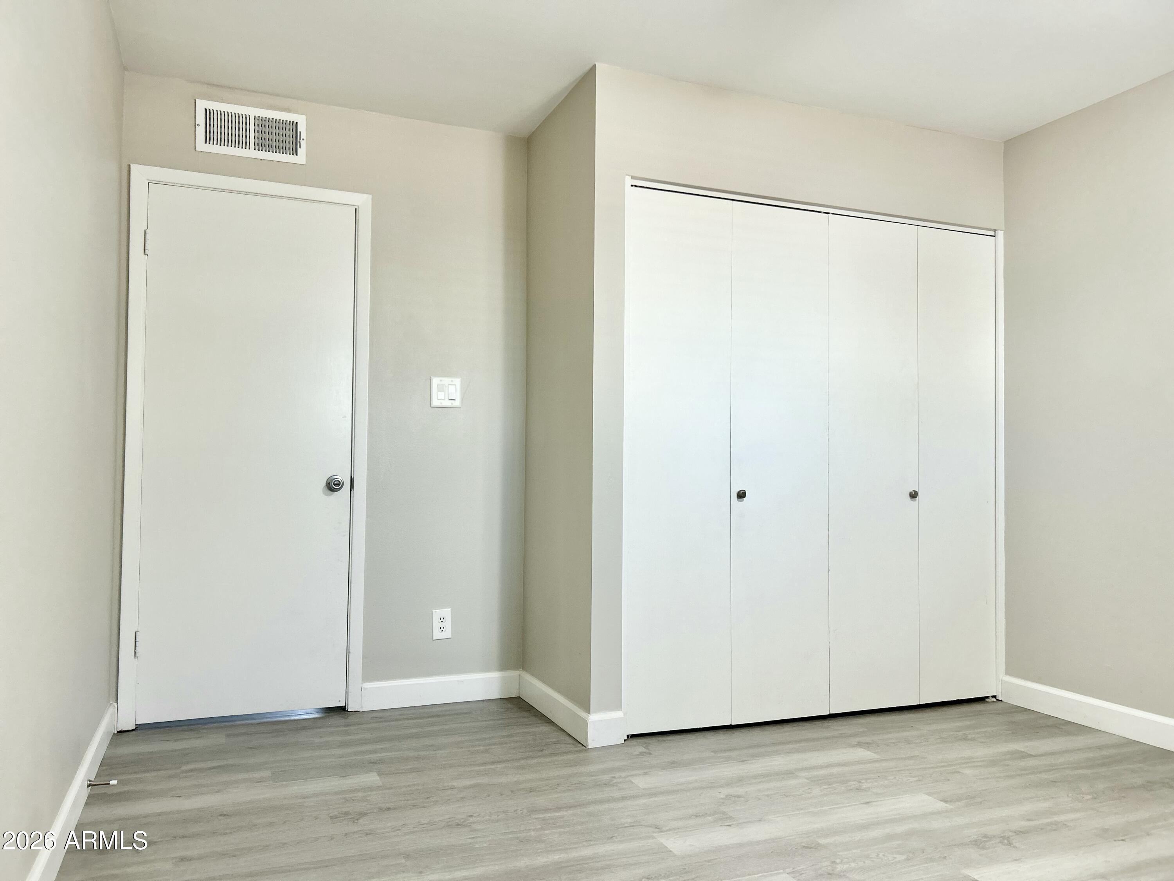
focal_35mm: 26
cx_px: 587
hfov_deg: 67.3
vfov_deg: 53.1
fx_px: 882
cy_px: 440
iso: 100
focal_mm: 5.7
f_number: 1.5
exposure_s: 1/121
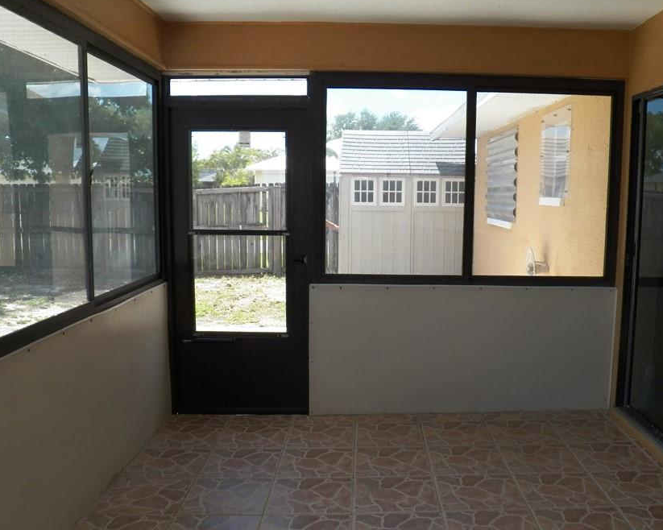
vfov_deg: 43.3
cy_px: 285
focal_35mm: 34
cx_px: 384
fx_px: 667
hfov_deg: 52.6
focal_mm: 4.9
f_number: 4
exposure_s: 1/320
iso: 125
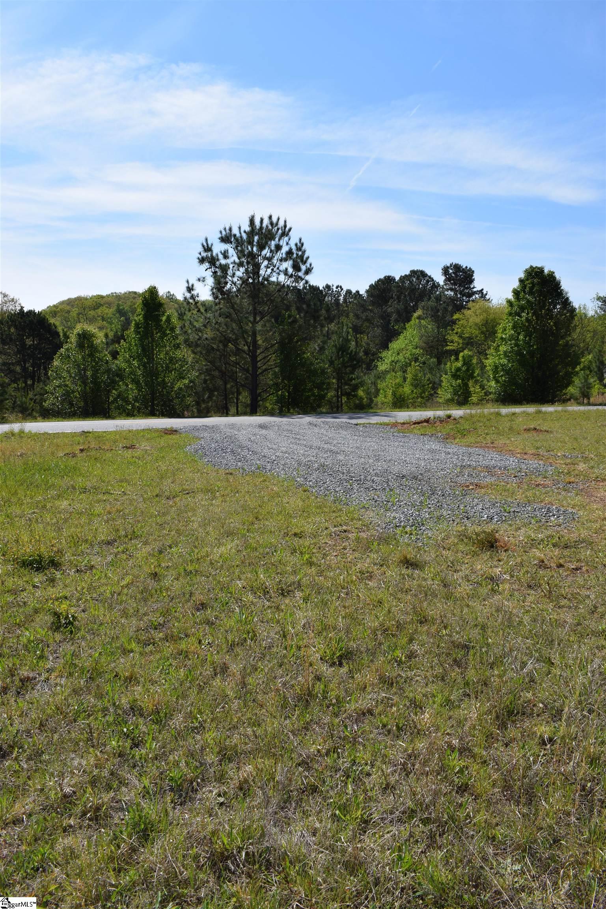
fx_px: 757
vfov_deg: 61.9
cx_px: 303
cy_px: 454
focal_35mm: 30
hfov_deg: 43.6
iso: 100
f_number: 11
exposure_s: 1/200
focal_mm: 20
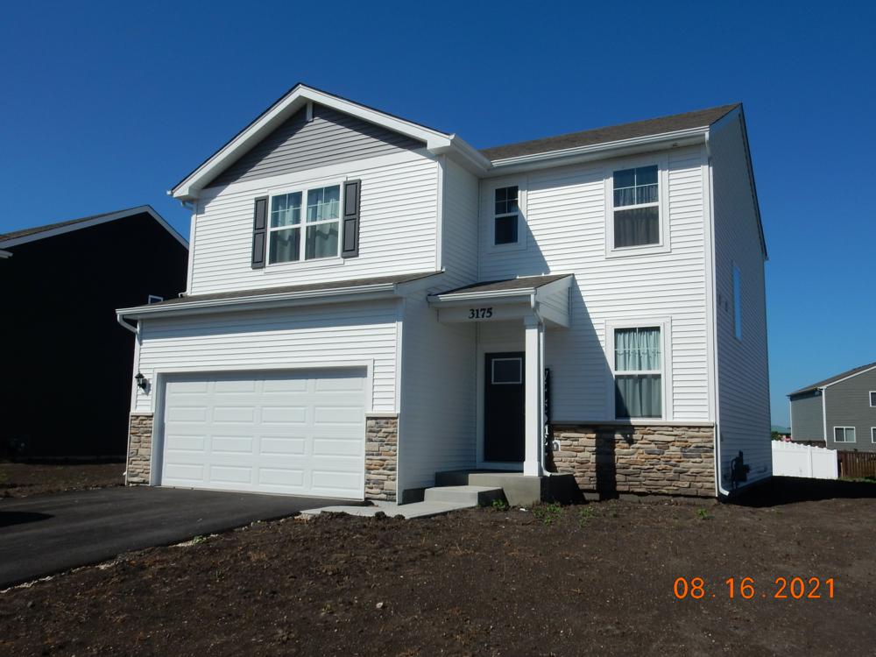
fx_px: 759
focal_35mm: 30
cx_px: 438
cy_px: 328
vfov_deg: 46.8
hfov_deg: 60.0
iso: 125
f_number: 4.8
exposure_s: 1/2000
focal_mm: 5.4
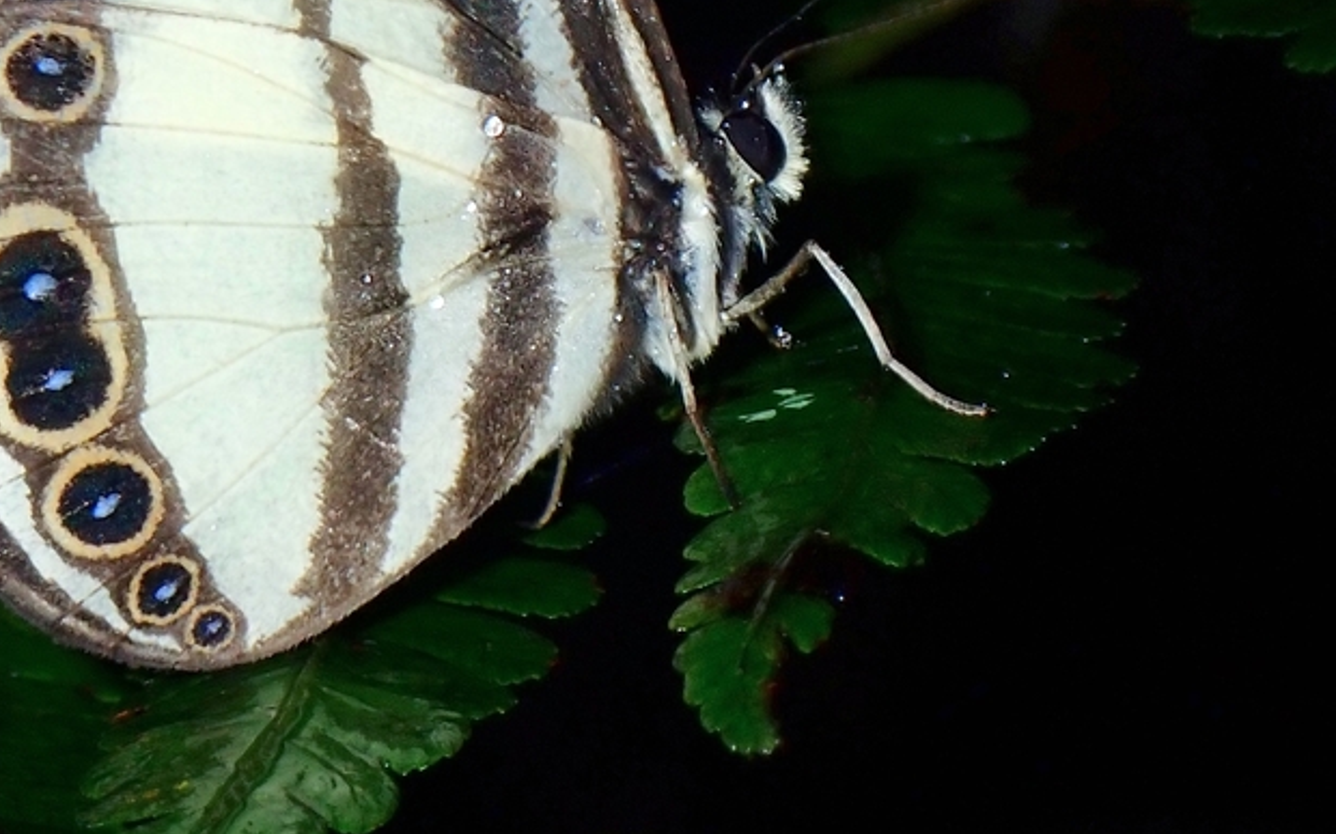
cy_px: 109
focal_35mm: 195
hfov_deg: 10.7
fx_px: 7097
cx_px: 498
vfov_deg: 6.7
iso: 200
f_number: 6.3
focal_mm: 18
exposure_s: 1/200
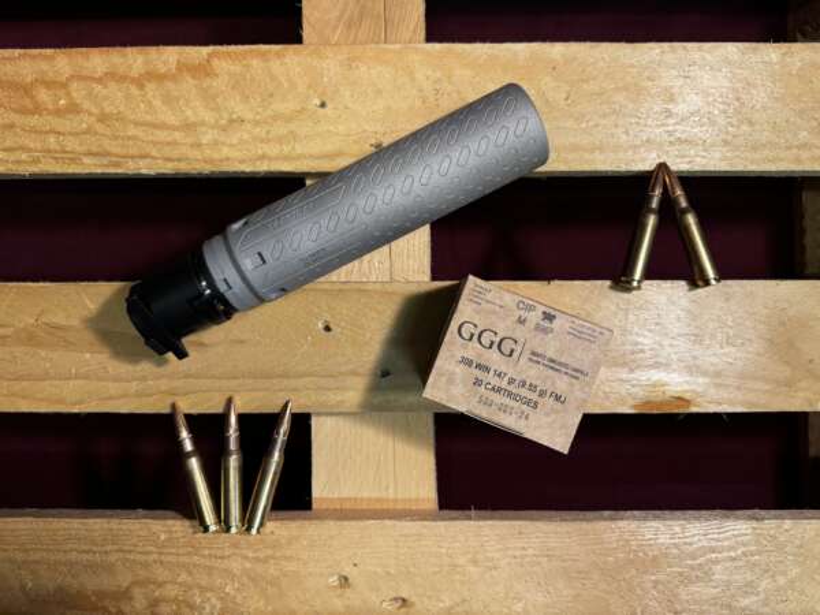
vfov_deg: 56.8
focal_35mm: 24
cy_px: 308
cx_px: 410
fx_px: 569
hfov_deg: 71.6
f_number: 1.78
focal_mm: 6.76
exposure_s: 1/100
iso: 160
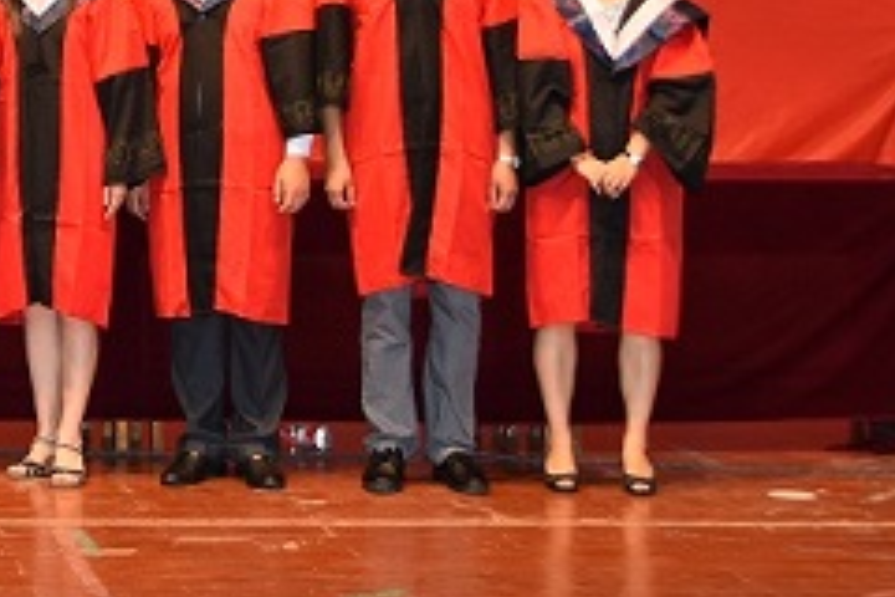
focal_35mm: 126
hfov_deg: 15.3
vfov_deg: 10.7
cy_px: -127
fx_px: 3132
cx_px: -336
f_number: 3.8
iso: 450
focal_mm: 24
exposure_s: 1/60
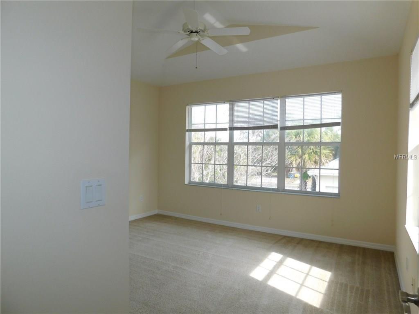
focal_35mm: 23
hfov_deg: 73.9
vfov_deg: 58.9
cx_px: 210
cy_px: 157
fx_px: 278
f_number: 3
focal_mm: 4
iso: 125
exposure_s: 1/250
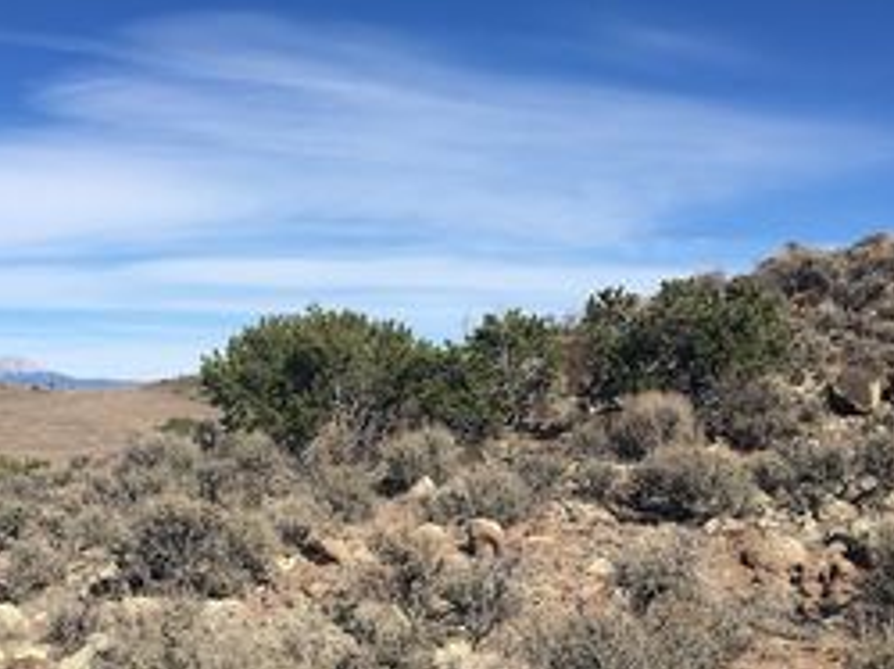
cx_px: 302
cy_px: 510
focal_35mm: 50
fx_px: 1290
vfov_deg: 28.6
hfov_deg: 37.8
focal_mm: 4.15
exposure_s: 1/2404
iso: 25
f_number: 2.2
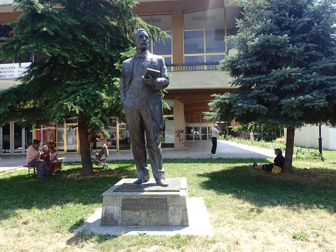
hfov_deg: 69.4
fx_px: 243
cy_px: 126
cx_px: 168
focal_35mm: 25
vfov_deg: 54.9
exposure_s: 1/400
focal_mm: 4.5
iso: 100
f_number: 2.8
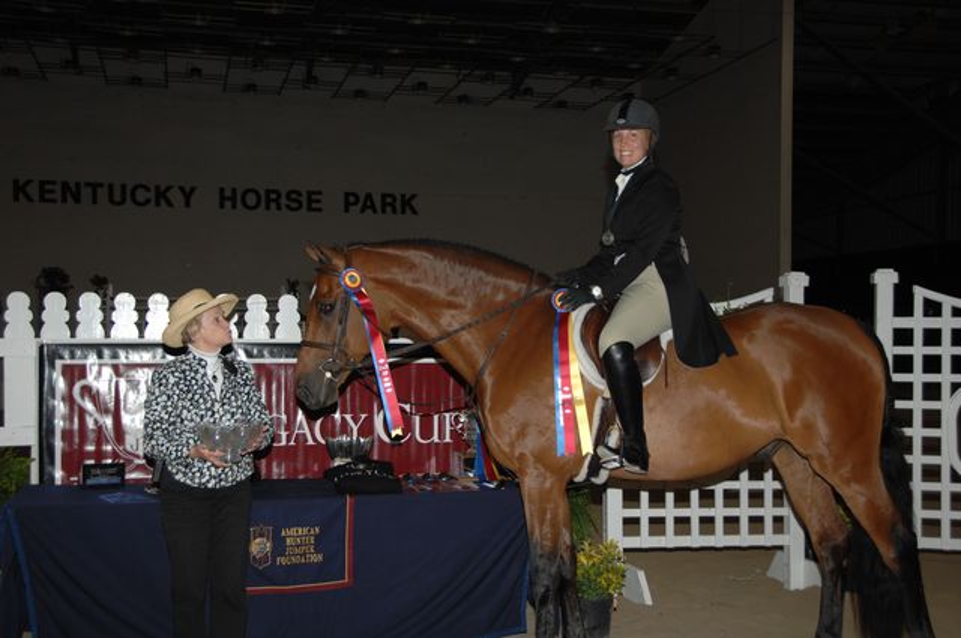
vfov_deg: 30.8
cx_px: 480
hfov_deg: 45.0
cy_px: 319
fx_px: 1160
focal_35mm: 44
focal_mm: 29
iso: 200
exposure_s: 1/125
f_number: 4
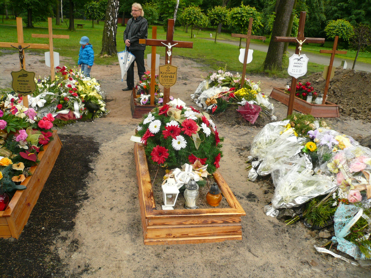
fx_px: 300
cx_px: 186
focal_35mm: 28
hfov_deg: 63.4
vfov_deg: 49.7
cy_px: 139
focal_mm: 4.6
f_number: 2.8
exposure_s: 1/50
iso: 100
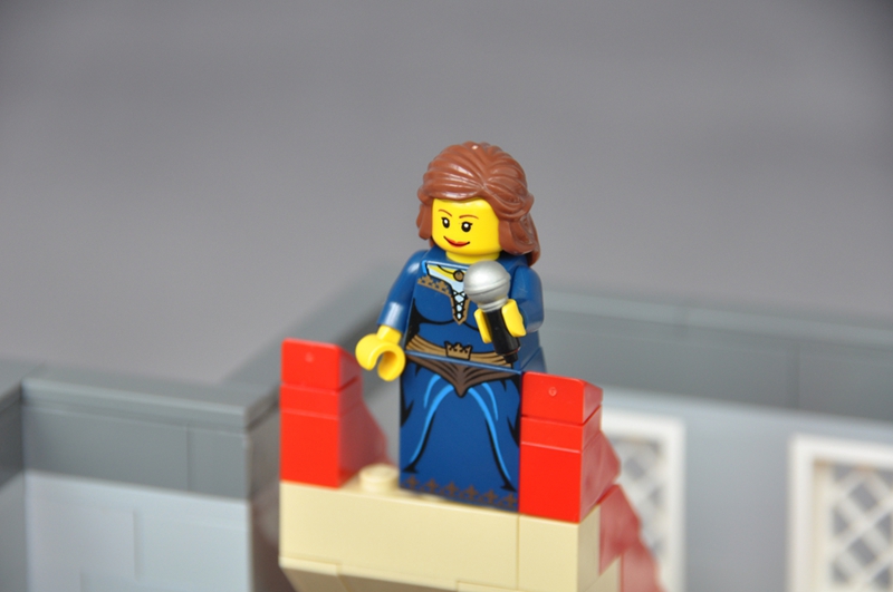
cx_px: 446
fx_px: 6688
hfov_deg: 7.6
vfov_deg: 5.1
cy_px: 296
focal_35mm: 270
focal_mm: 180
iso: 400
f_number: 6
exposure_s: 1/30
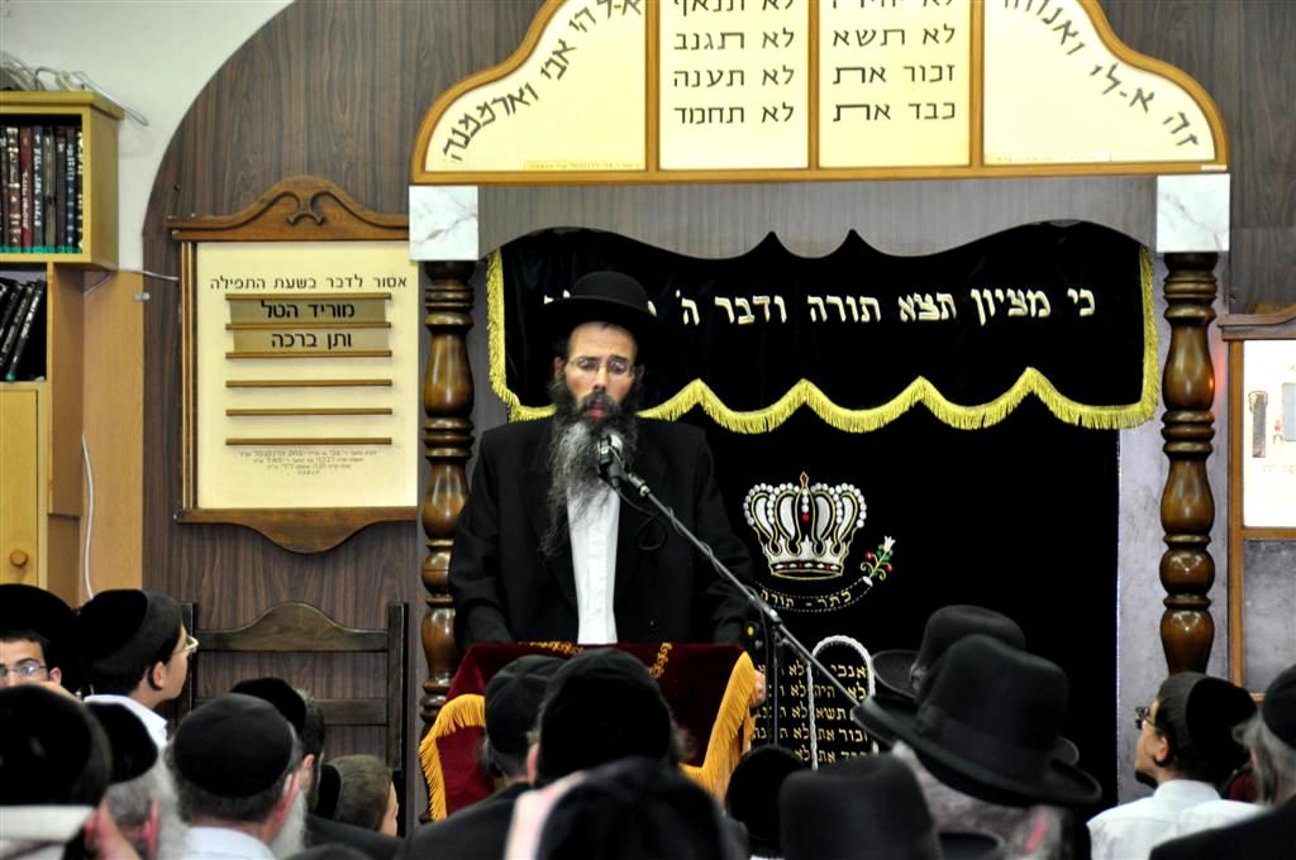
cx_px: 648
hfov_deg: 14.4
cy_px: 430
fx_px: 5123
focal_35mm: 142
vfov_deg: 9.6
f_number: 5.3
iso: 800
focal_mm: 95
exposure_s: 1/60
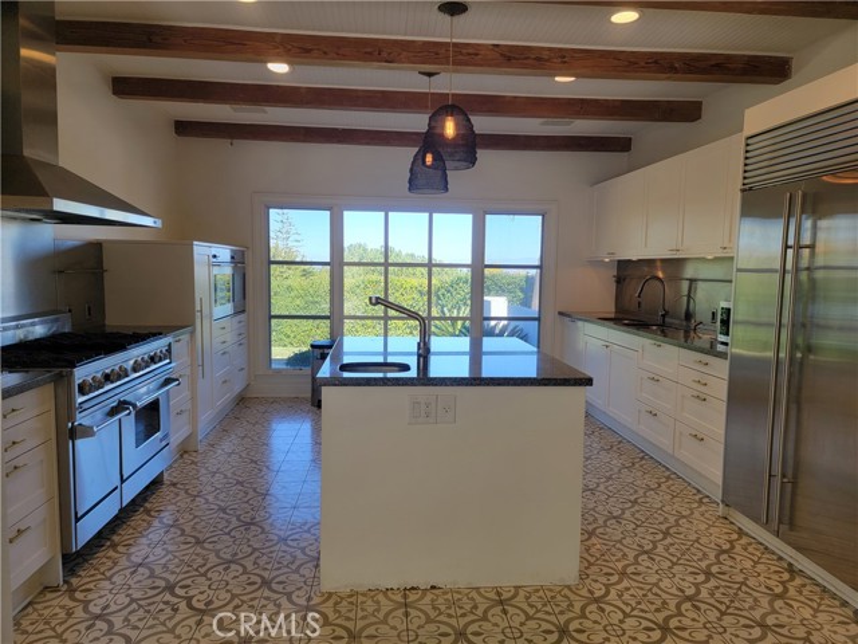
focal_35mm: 24
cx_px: 429
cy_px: 322
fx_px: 595
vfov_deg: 56.8
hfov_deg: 71.6
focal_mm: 6.7
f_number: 1.8
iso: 32
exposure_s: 1/119
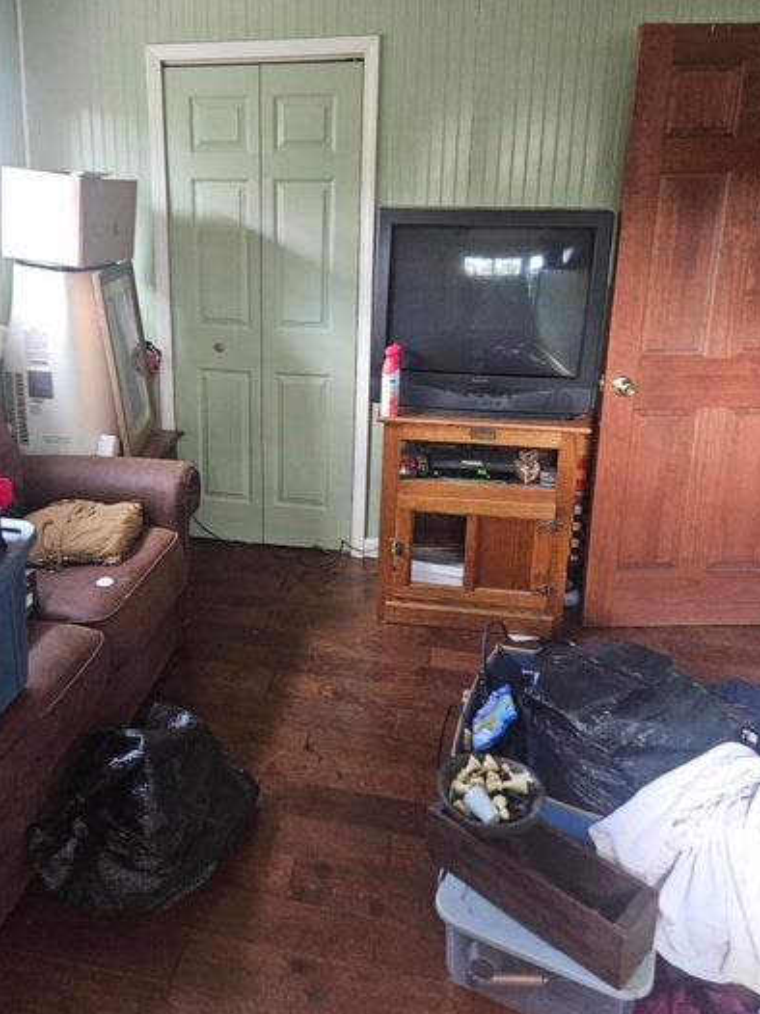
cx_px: 305
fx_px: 820
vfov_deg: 63.1
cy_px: 428
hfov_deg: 49.4
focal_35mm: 28
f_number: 1.8
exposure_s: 1/60
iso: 800
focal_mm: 5.4
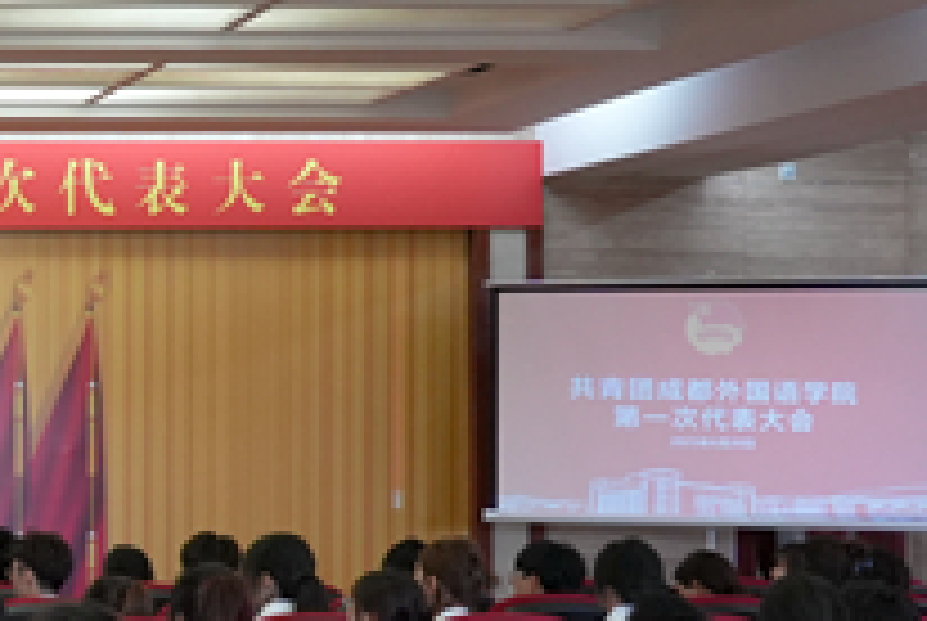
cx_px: -500
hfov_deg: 19.0
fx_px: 2398
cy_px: 412
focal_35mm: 93
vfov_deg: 14.7
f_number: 4
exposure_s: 1/80
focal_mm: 24
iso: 2000
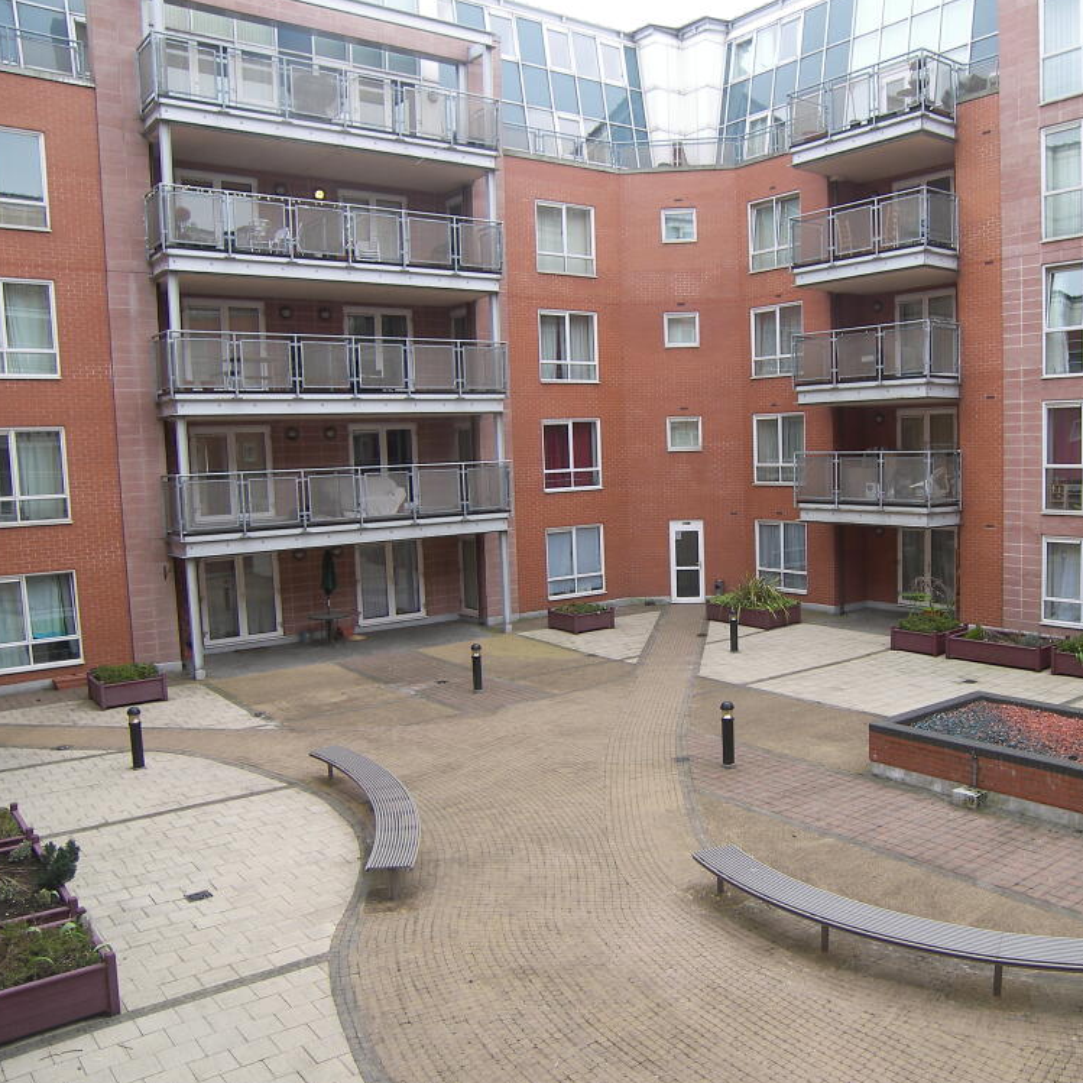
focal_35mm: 29
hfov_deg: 55.0
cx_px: 677
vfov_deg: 55.6
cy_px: 549
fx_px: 1026
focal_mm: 5
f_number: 2.8
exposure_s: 1/160
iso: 50
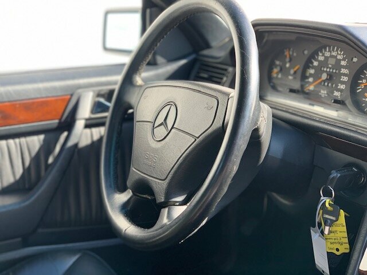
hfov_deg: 36.8
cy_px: 138
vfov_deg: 28.0
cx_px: 184
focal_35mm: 52
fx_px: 551
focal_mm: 6
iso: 40
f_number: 2.4
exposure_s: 1/122
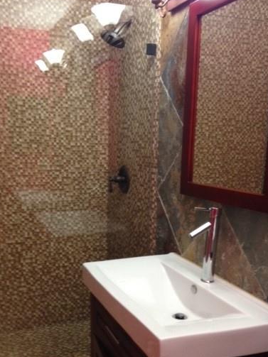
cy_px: 222
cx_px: 102
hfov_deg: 34.2
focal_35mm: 42
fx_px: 434
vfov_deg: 44.5
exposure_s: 1/20
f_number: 2.4
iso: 160
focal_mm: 4.12
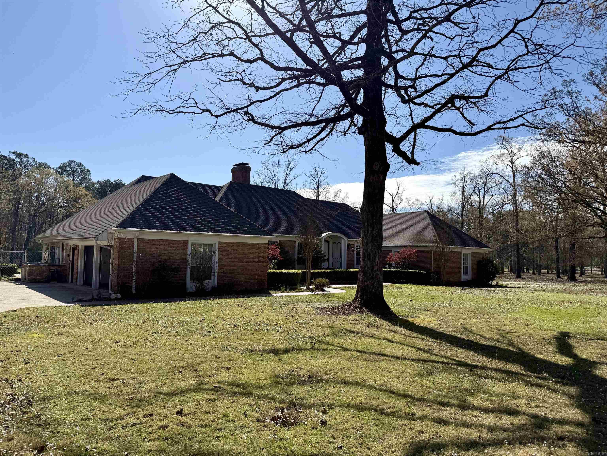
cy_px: 228
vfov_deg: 56.8
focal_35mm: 24
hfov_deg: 71.6
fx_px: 421
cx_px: 304
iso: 80
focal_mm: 6.76
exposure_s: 1/8130
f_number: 1.78
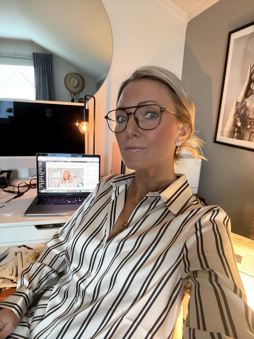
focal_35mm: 23
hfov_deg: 58.9
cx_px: 127
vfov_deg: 73.9
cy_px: 170
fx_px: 225
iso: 320
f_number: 1.9
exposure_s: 1/25
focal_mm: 2.69
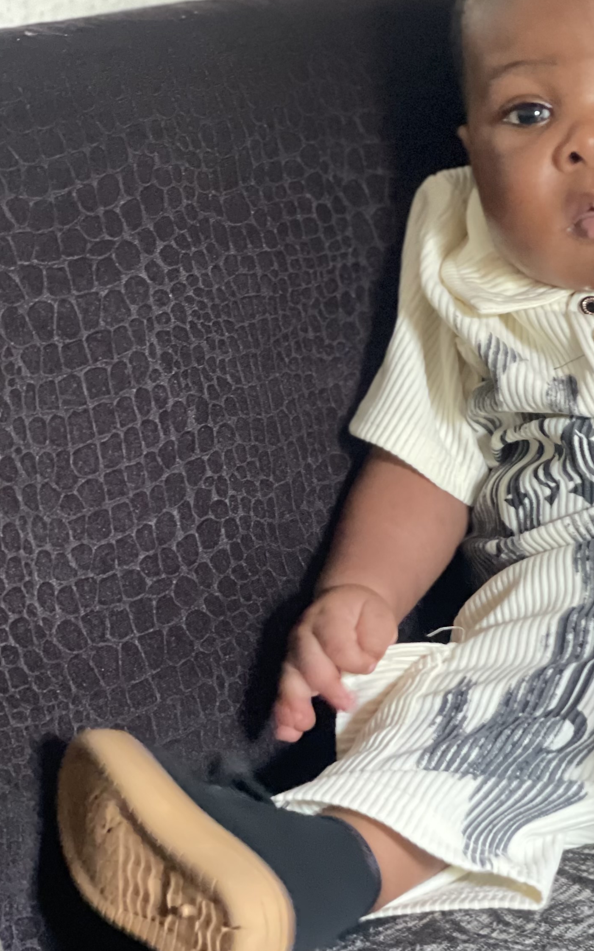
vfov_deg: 17.1
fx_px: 3160
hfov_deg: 10.6
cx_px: 637
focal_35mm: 122
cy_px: 386
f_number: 2.2
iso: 500
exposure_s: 1/15
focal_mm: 7.5
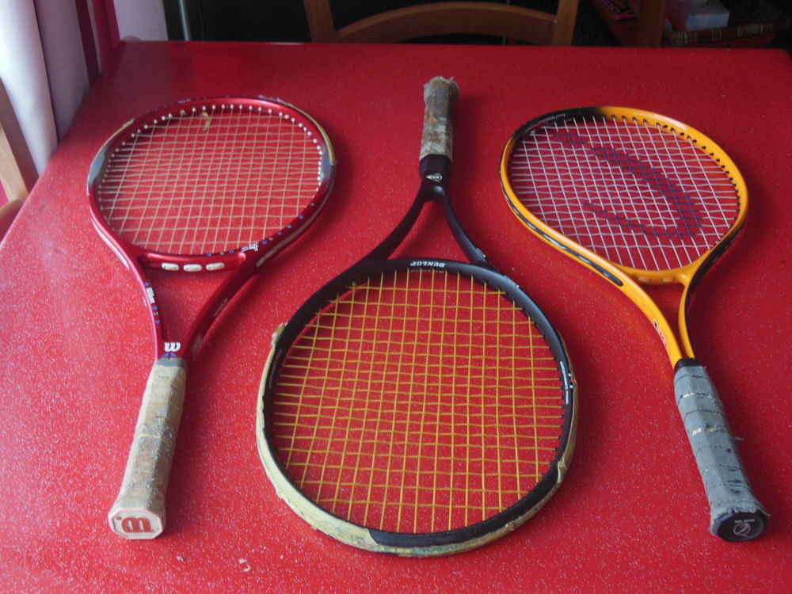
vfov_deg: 32.2
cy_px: 297
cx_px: 396
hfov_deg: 42.1
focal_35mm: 45
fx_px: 1030
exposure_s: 1/30
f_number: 4.4
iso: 160
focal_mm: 8
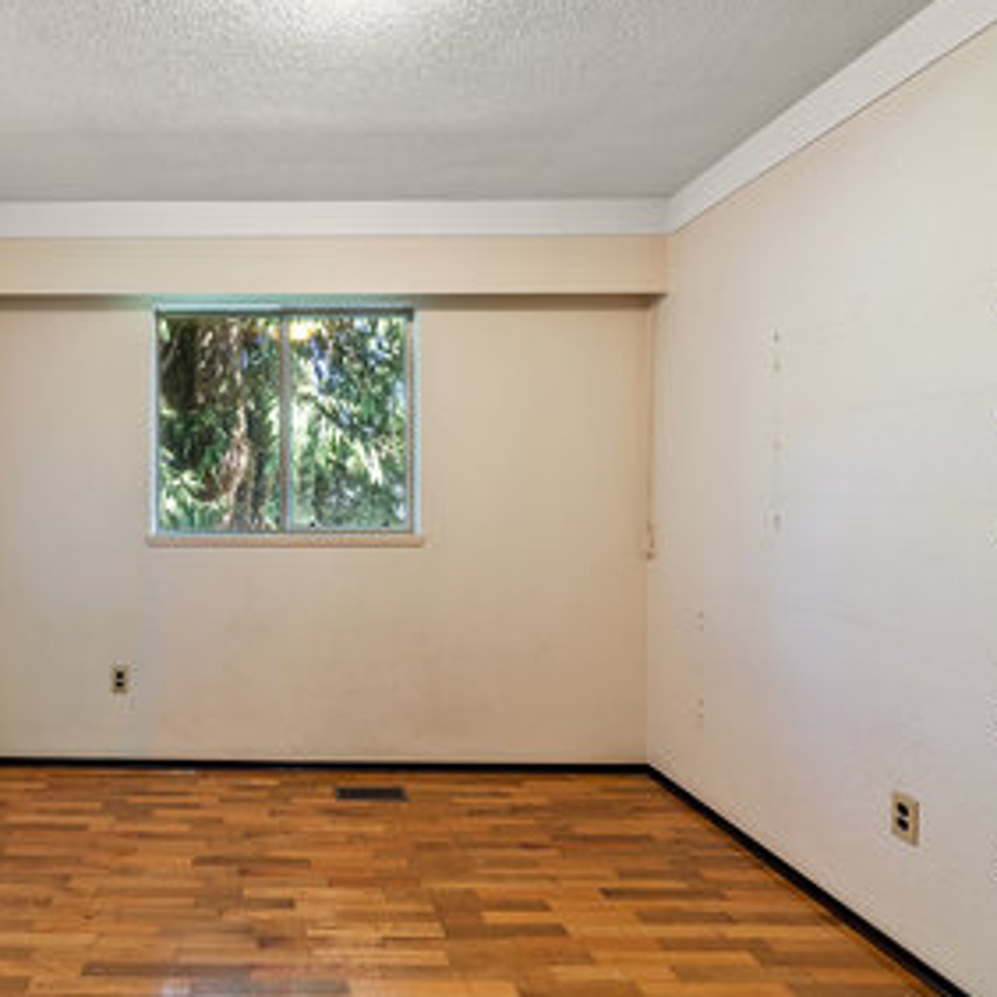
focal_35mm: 21
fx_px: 684
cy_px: 495
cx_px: 256
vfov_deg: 72.1
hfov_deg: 67.8
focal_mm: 16
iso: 400
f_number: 7.1
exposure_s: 1/2
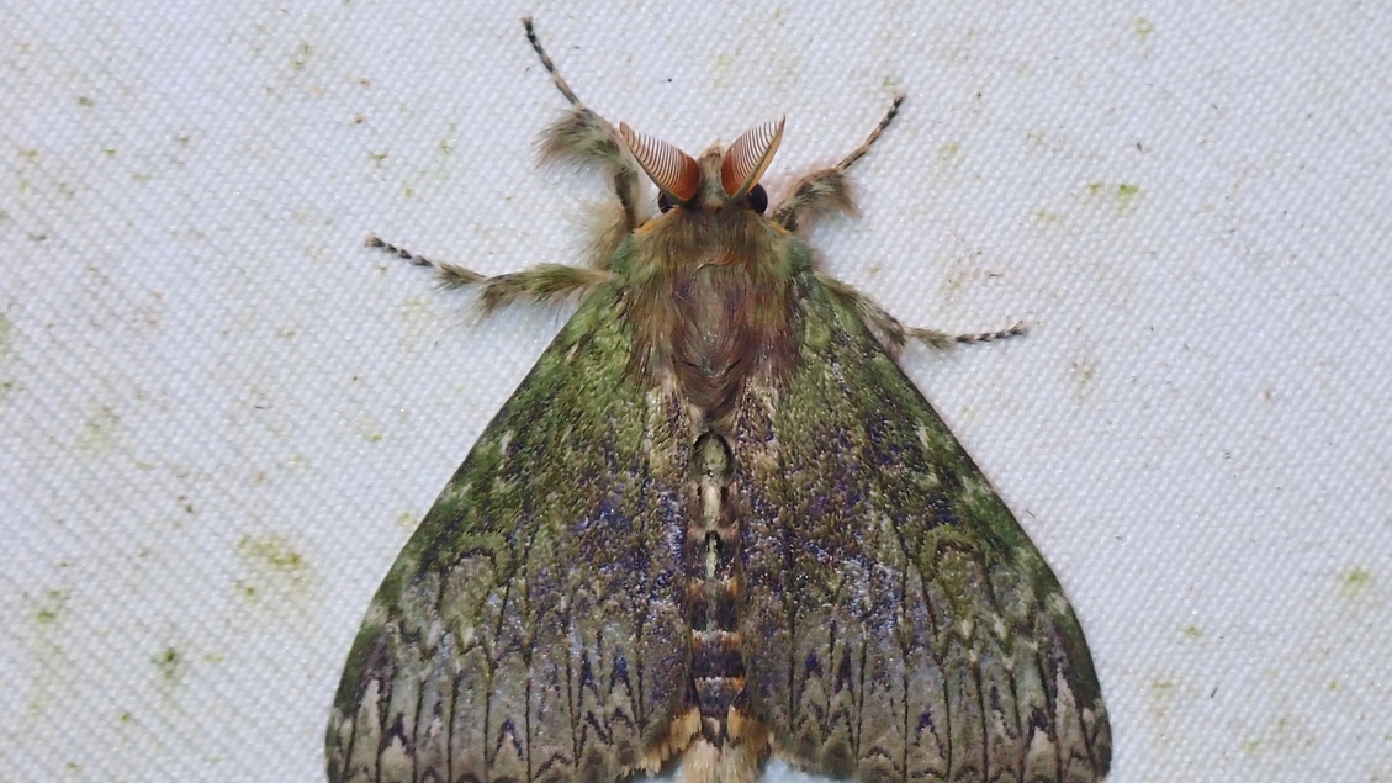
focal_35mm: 110
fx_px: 4060
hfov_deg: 19.5
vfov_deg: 11.0
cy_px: 395
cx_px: 699
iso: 200
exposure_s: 1/320
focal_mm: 18
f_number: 6.3
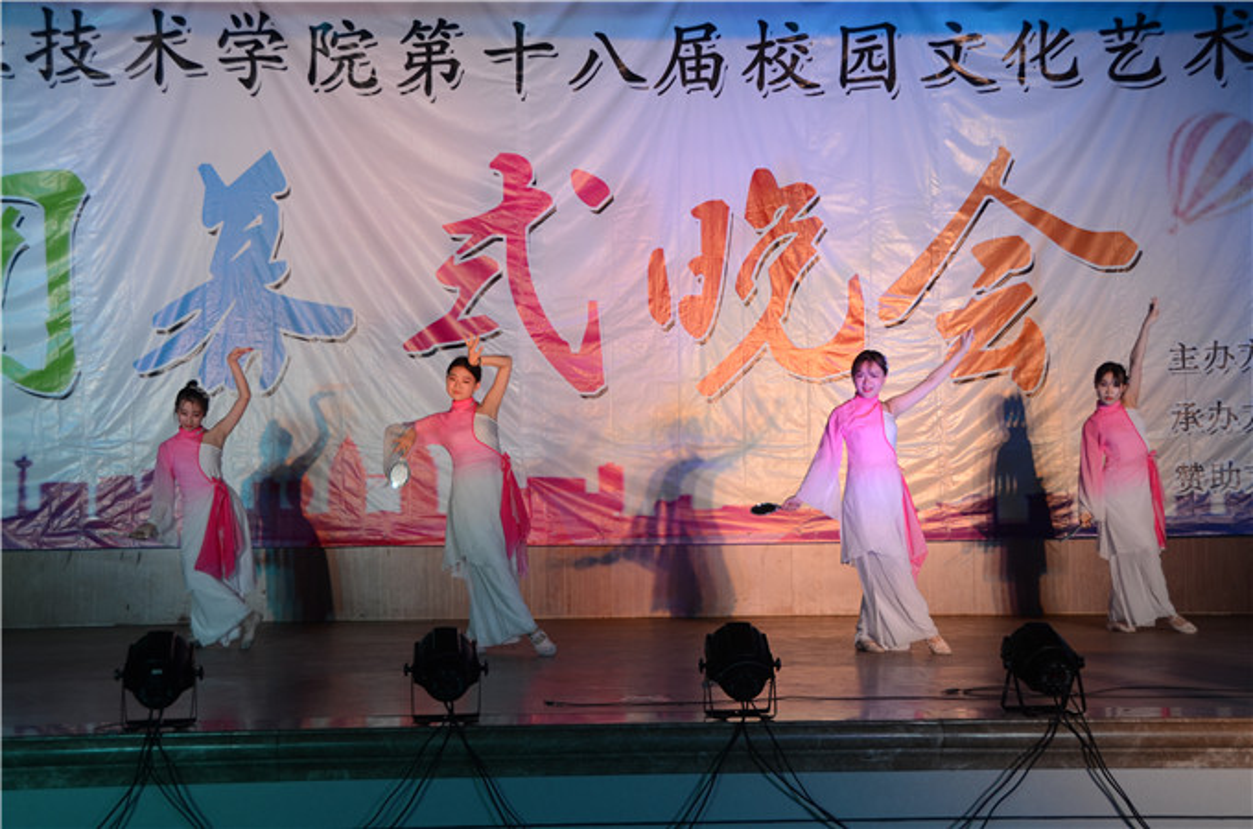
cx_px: 626
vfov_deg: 25.6
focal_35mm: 52
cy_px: 414
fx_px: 1823
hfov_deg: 37.9
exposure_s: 1/125
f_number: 5
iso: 250
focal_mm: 35
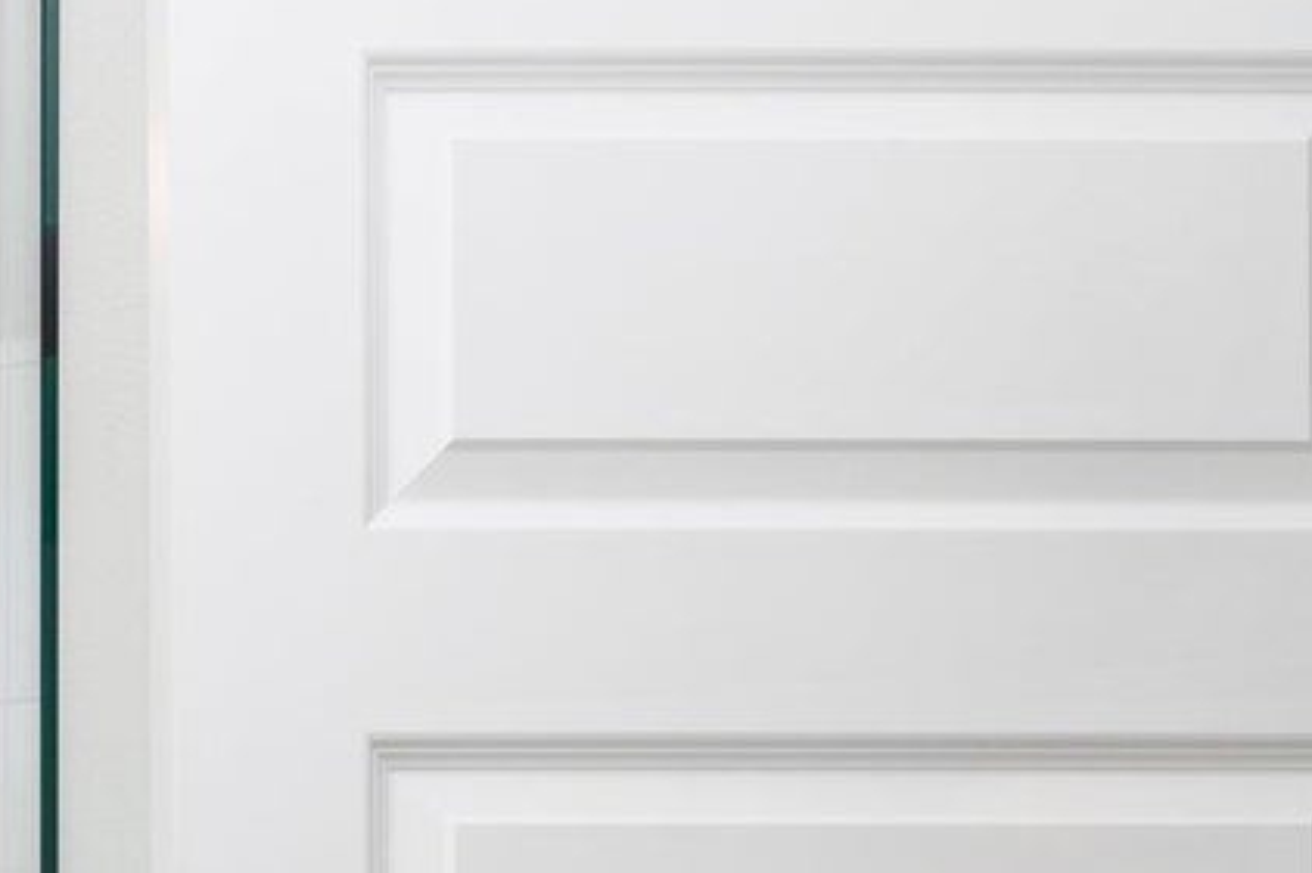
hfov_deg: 24.8
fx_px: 2259
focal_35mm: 62
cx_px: -665
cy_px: 1404
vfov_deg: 18.6
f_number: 9
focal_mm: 17
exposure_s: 1/60
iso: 320
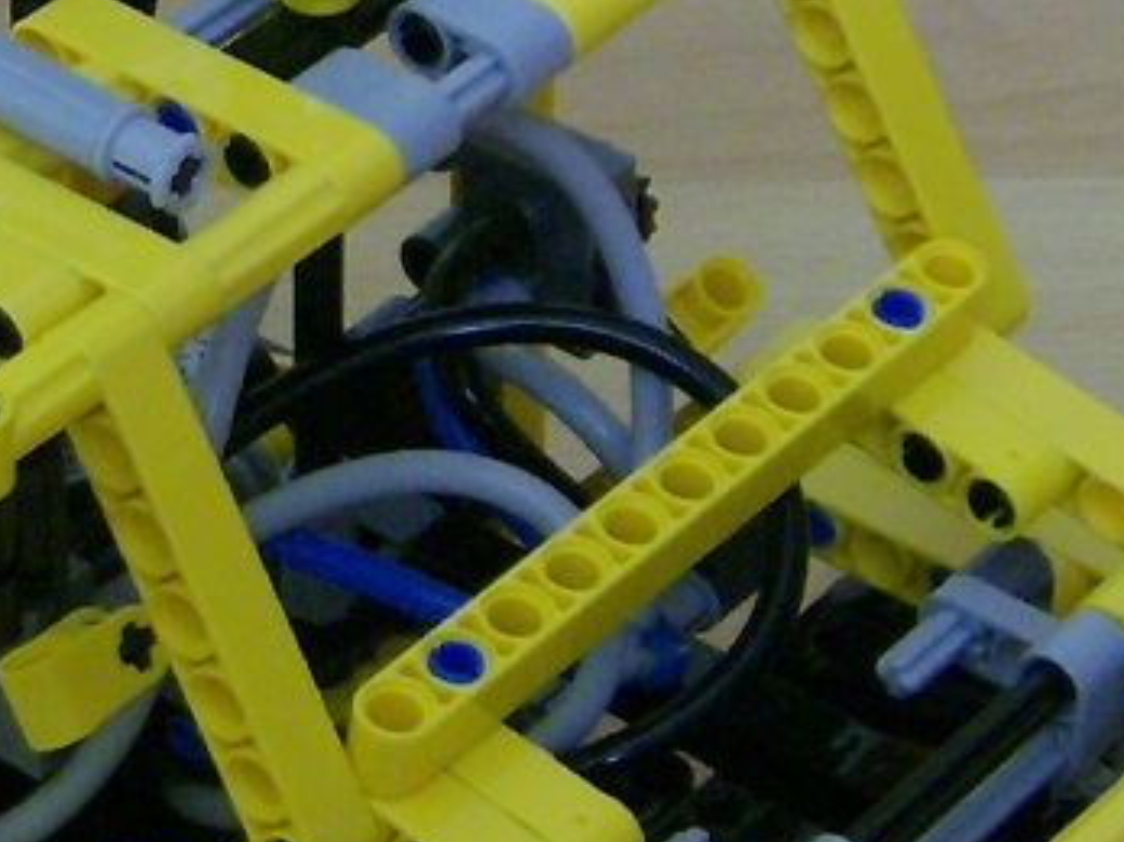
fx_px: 5388
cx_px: -71
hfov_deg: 11.7
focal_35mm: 166
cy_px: -181
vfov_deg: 8.8
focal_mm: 6
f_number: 2.8
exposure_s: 1/64.9
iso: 100
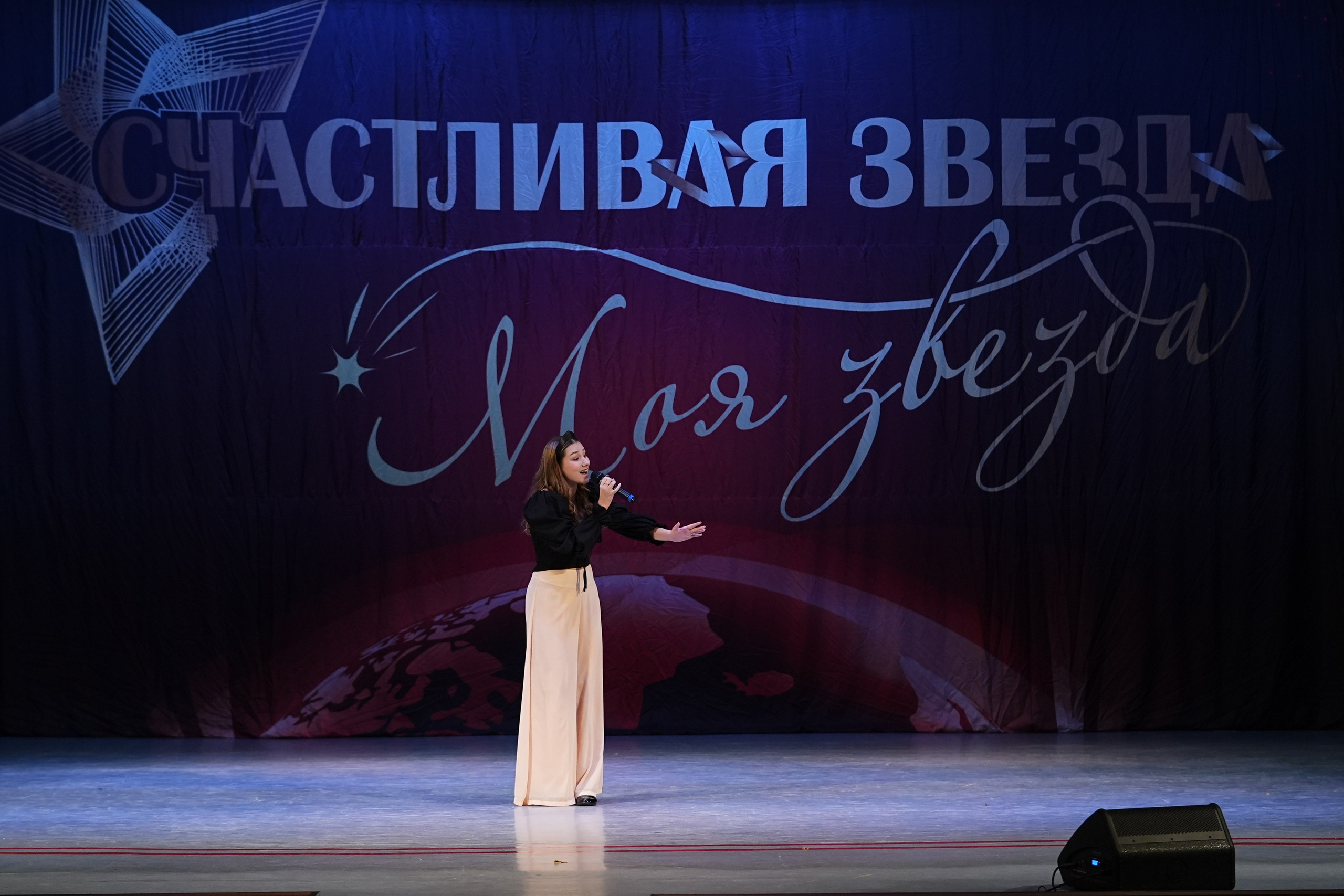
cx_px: 672
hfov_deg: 15.8
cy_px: 448
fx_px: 4853
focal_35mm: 130
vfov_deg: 10.6
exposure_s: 1/400
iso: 1250
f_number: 2.8
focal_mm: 87
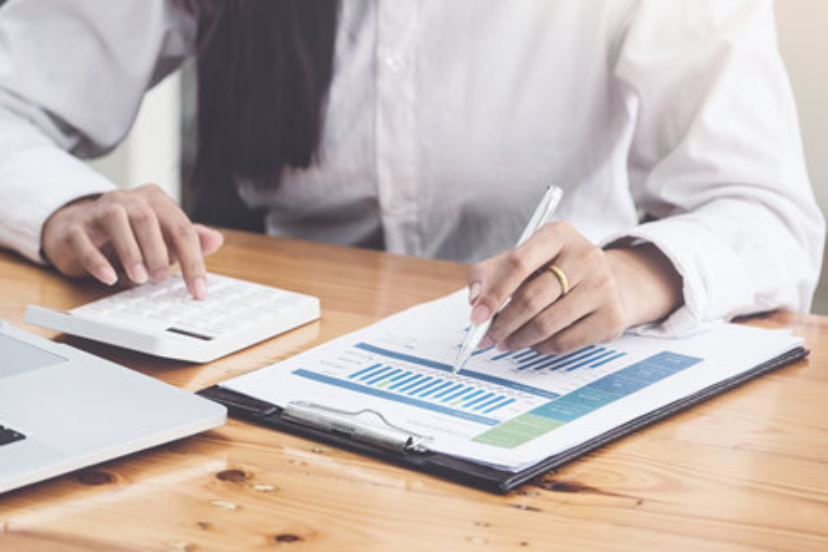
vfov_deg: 10.2
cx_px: 418
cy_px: 295
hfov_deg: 15.2
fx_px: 3104
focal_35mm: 135
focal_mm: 68.7
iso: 400
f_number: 2.8
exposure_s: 1/170
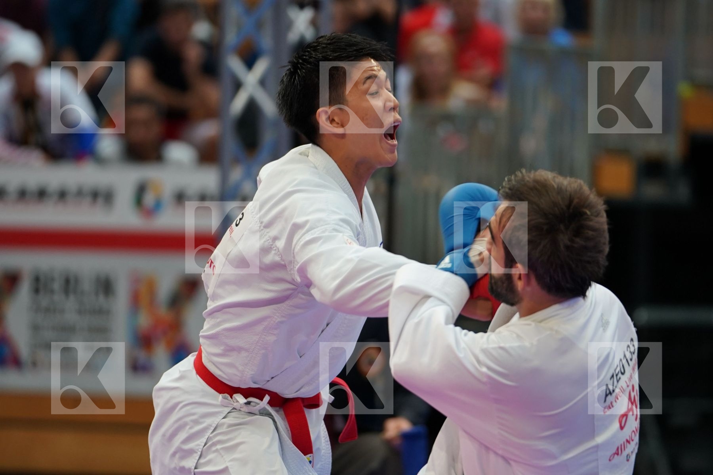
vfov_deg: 4.9
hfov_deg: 7.3
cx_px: 356
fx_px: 5605
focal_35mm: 283
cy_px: 238
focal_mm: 189
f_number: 2.8
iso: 1250
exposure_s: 1/800
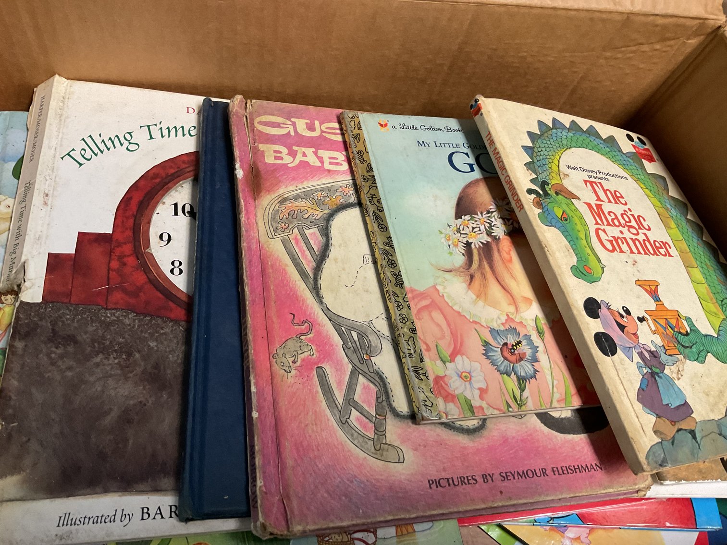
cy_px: 272
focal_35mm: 29
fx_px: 609
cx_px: 364
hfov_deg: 61.7
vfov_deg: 48.2
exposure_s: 1/60
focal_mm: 3
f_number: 1.8
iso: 125
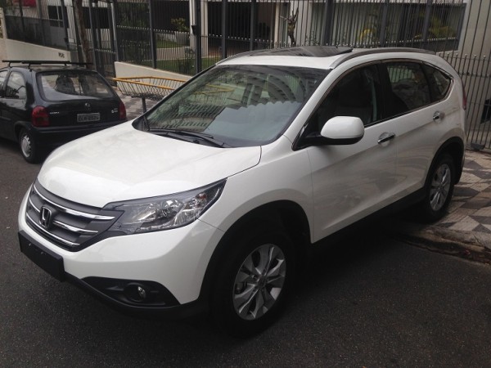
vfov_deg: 42.9
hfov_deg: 55.4
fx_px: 468
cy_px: 184
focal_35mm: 33
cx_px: 246
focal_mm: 4.12
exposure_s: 1/903
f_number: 2.4
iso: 50
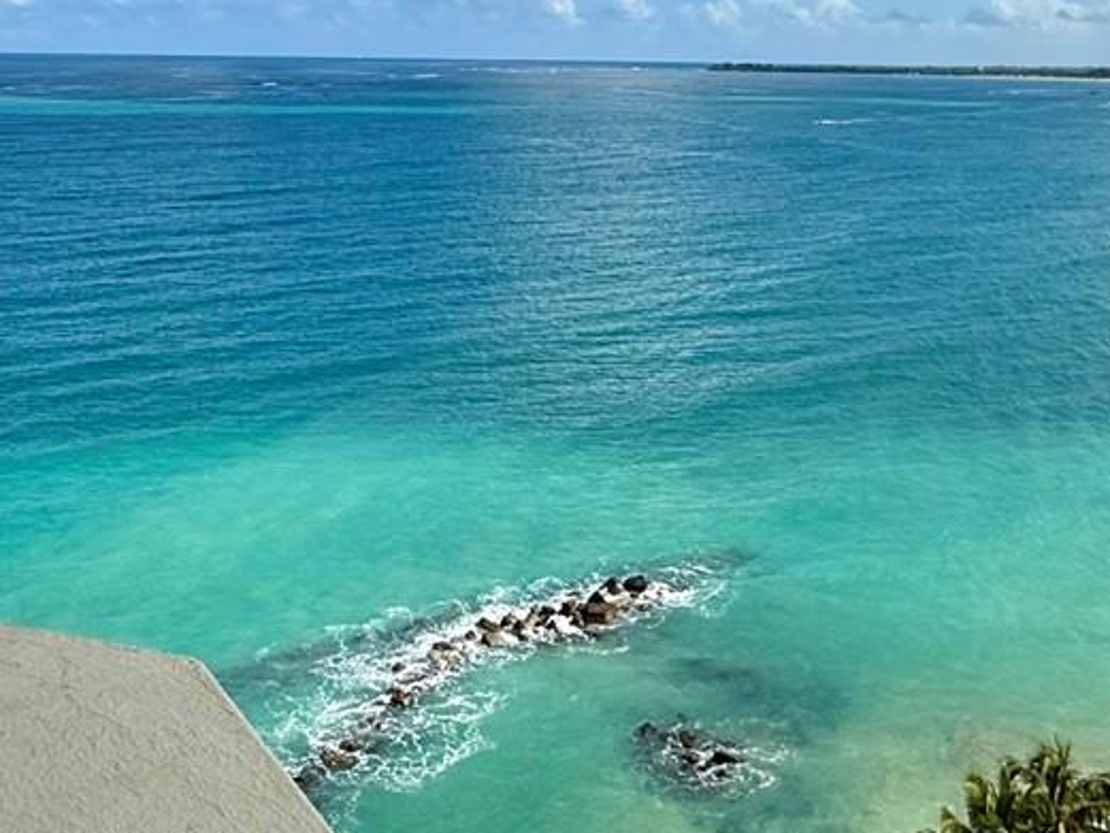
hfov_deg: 42.9
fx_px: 1379
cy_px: 149
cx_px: 784
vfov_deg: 32.5
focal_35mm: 43
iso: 50
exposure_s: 1/3289
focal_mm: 2.22
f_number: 2.2
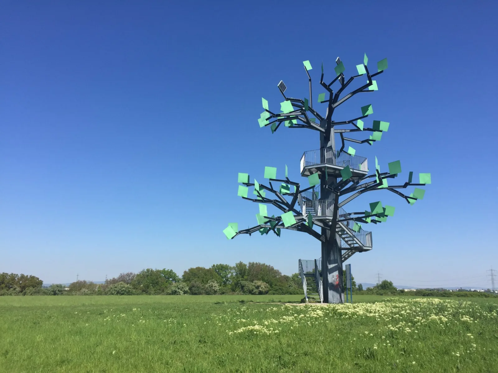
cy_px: 186
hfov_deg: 61.7
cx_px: 249
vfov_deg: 48.2
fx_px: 417
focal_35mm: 29
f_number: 2.2
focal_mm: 4.15
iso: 32
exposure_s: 1/1883
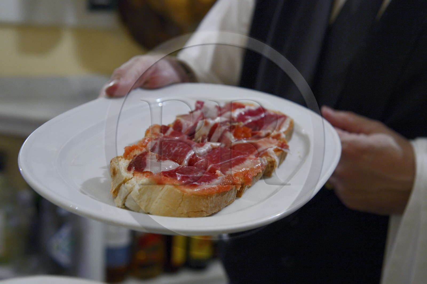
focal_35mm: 48
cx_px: 214
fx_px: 569
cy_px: 142
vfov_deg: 28.1
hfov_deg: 41.1
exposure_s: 1/40
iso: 1600
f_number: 4.5
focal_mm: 48
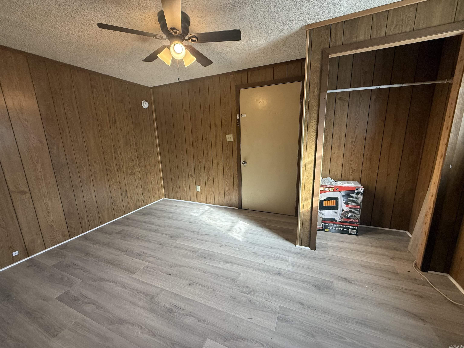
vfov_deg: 85.7
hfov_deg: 102.1
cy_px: 174
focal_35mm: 14
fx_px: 188
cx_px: 232
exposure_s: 1/120
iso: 200
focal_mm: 2.22
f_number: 2.2
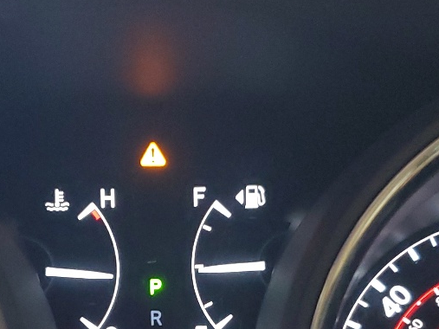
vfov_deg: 17.7
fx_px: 1040
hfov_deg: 23.8
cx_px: 171
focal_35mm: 82
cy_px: 287
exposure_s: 1/24
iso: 296
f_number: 1.5
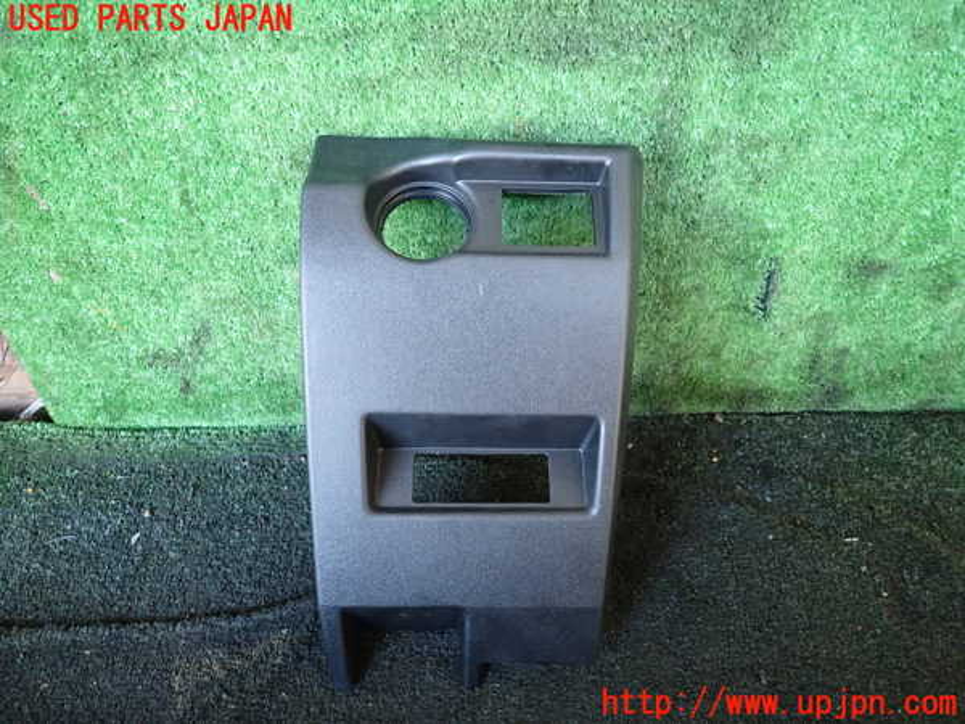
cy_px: 362
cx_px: 482
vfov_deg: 54.9
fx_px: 697
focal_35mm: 25
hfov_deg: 69.4
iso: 320
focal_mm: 4.5
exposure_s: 1/30
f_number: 2
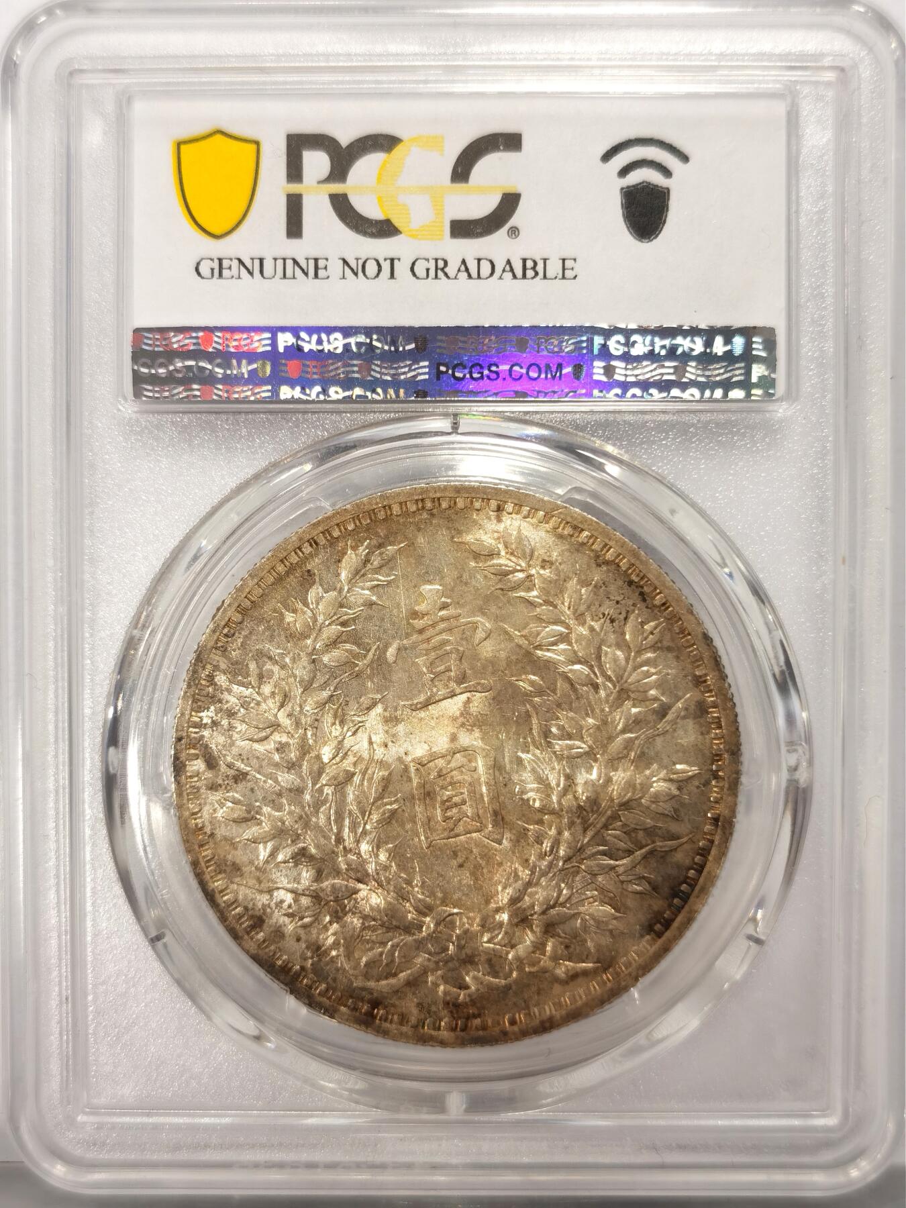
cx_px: 453
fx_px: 1884
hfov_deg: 27.0
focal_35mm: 54
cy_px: 604
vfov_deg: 35.5
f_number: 16
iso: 100
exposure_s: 1/100
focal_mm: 5.56
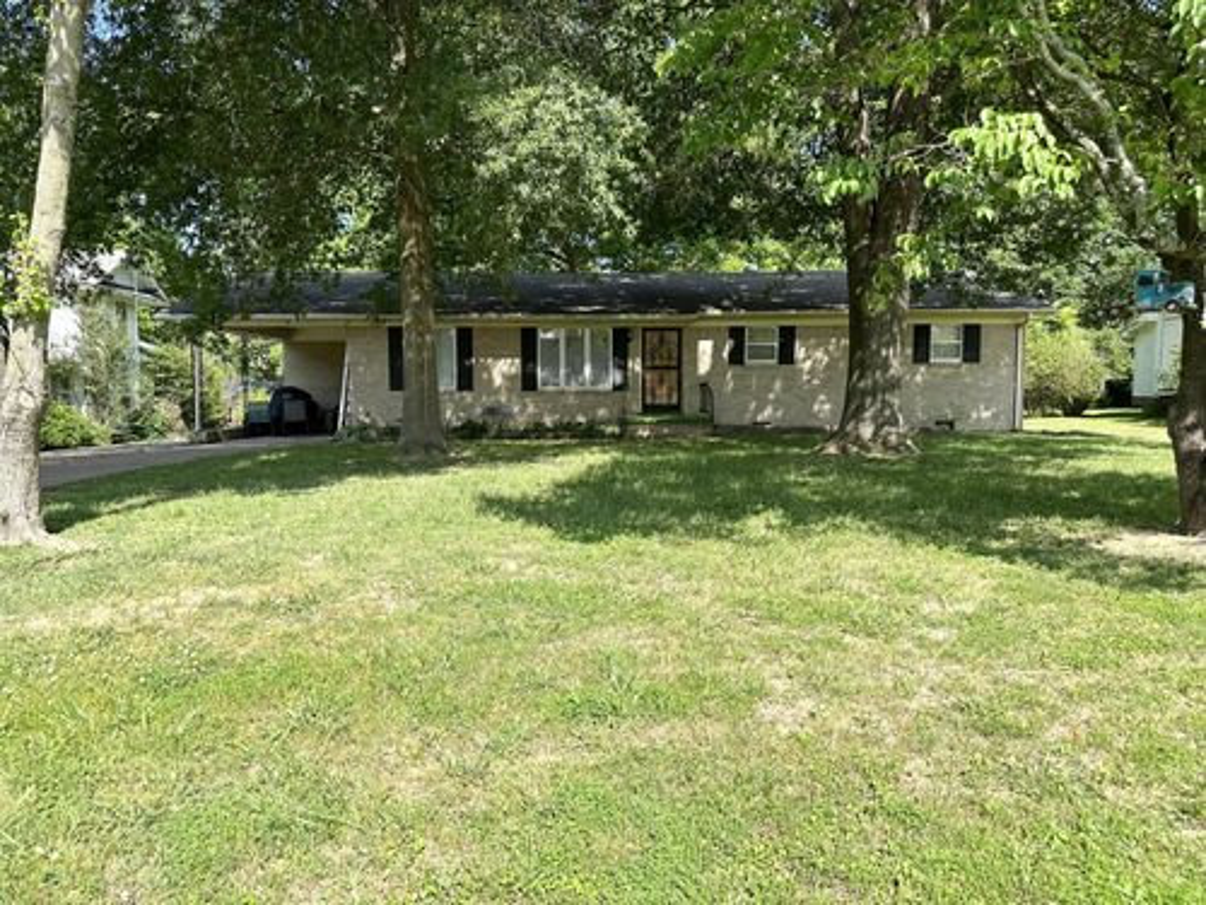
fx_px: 836
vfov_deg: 56.8
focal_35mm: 24
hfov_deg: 71.6
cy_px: 452
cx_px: 603
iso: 80
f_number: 1.78
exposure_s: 1/1692
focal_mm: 6.86
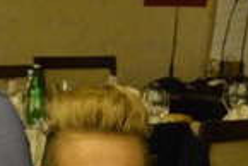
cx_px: 103
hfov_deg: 12.9
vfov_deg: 8.4
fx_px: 1096
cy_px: 292
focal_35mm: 159
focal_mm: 24
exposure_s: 1/60
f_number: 4
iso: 3200
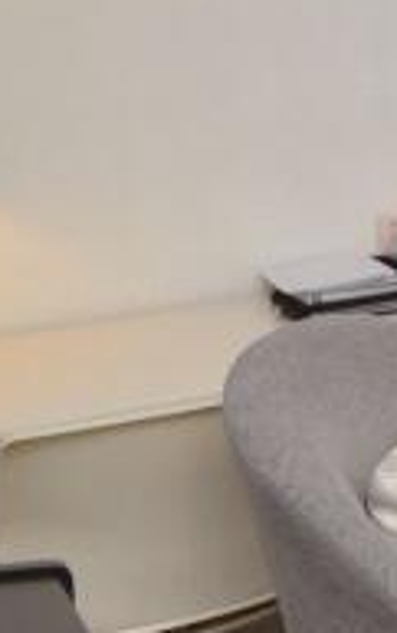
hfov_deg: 9.7
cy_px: 87
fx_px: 1399
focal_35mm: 81
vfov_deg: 24.9
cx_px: 1352
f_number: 5.6
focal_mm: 10
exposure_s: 1/125
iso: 250
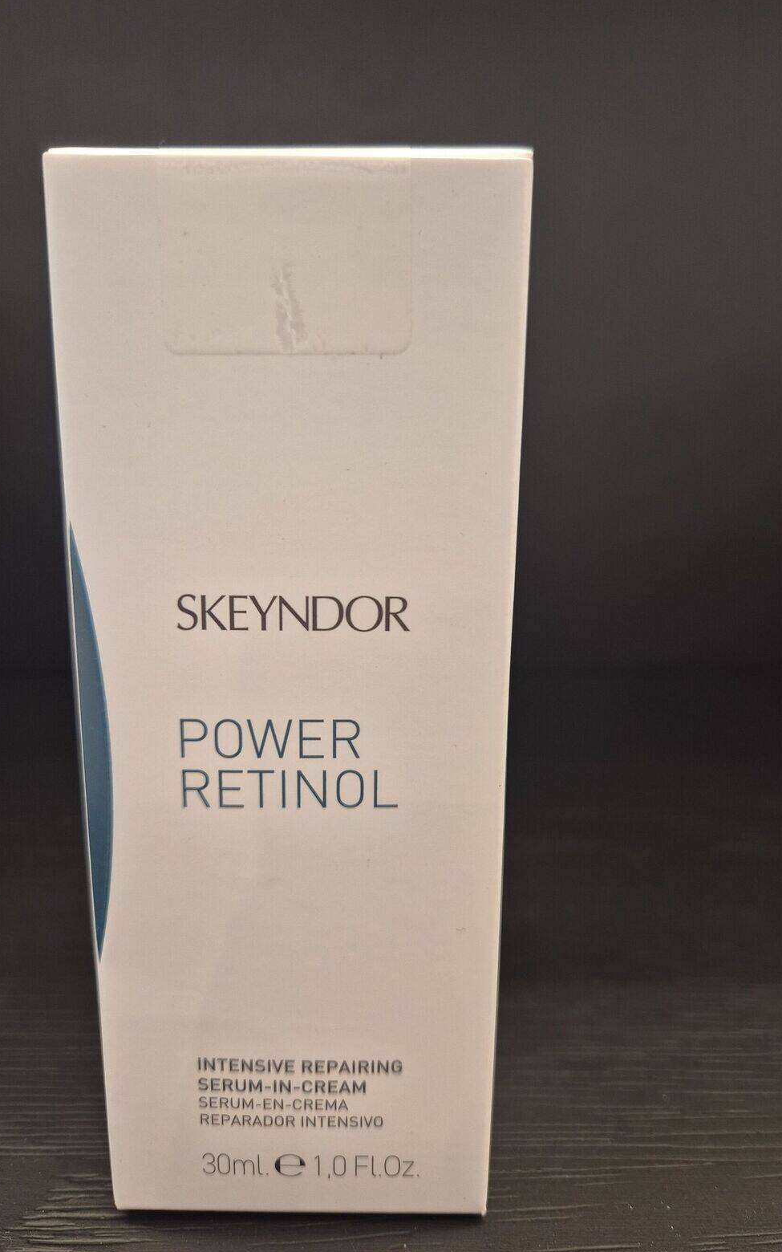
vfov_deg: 72.5
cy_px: 612
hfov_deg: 49.3
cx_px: 392
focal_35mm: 25
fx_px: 852
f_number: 1.8
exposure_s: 1/57
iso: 100
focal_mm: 5.4
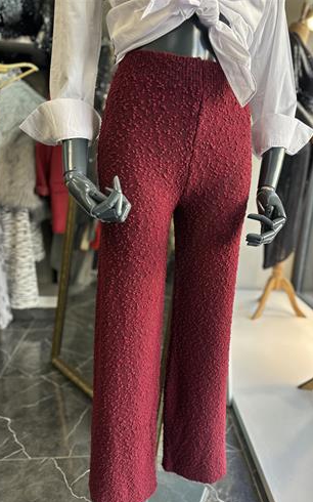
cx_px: 186
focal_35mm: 27
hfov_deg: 45.8
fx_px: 369
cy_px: 265
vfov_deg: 68.3
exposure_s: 1/115
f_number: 1.78
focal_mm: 6.86
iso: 64
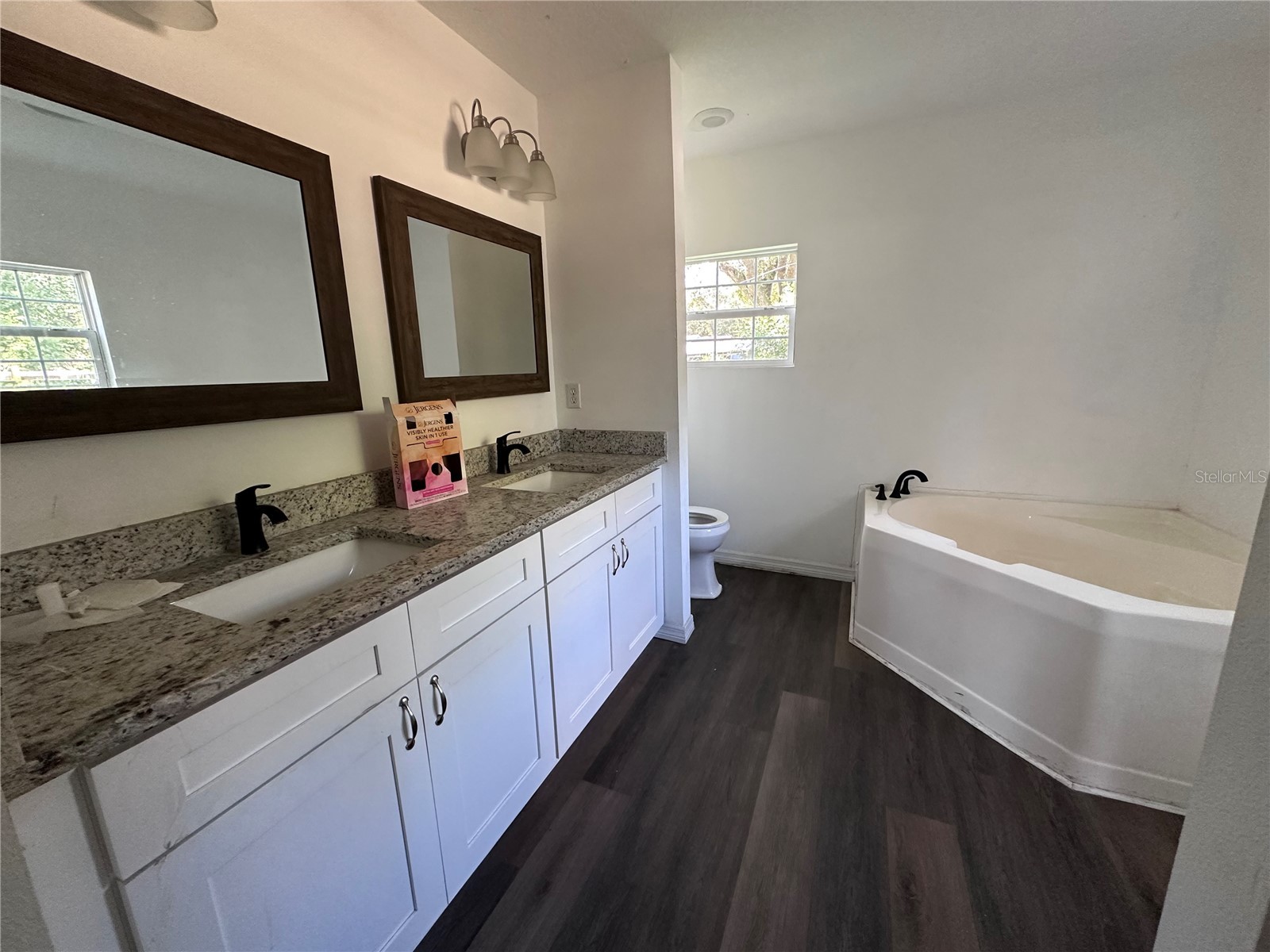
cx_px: 635
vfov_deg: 85.7
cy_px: 476
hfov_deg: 102.1
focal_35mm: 14
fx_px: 514
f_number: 2.2
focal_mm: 2.22
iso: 320
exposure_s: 1/69
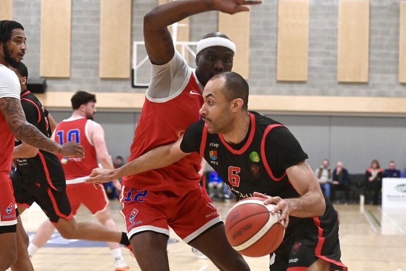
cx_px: 293
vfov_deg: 12.2
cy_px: 207
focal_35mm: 112
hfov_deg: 18.2
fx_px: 1263
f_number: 3.5
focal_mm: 70
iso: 4000
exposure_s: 1/500
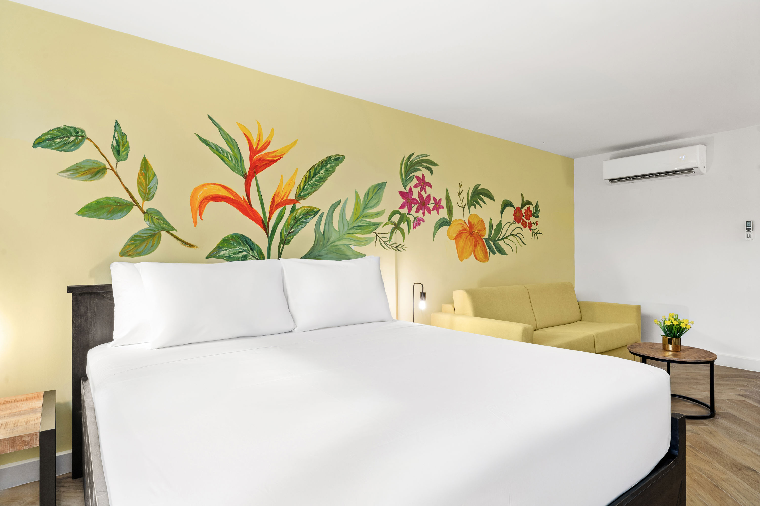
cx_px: 380
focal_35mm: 20
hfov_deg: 84.0
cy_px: 253
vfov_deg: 61.9
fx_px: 422
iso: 250
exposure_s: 1/2
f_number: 10
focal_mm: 20
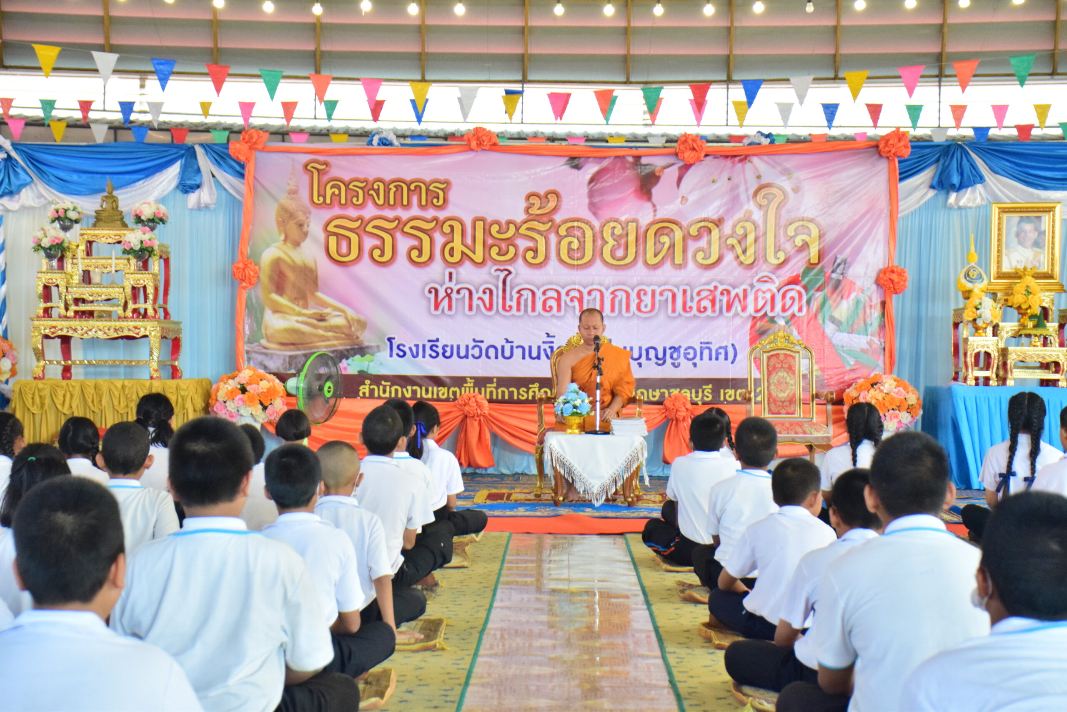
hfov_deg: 29.9
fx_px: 2001
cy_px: 356
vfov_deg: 20.2
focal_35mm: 68
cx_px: 534
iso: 2500
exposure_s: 1/125
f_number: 5.6
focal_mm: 45
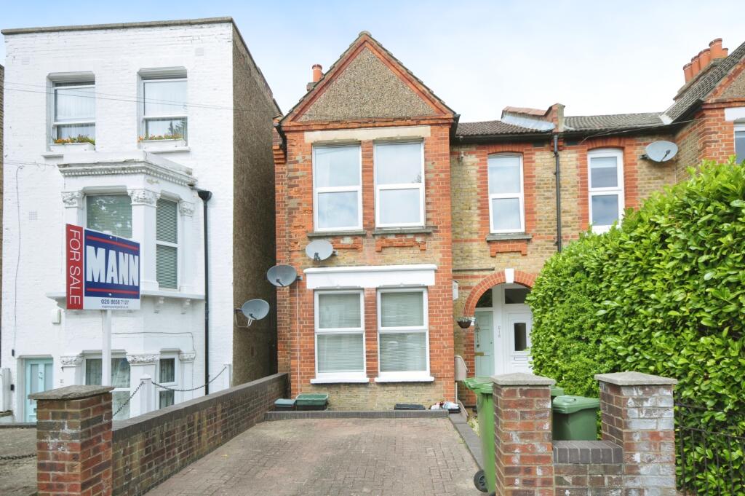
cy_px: 248
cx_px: 372
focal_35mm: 20
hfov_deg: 85.5
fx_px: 403
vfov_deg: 63.1
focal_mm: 13
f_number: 8
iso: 200
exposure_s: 1/250
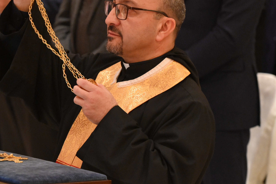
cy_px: 66
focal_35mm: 231
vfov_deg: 5.9
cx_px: 56
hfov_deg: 8.9
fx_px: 1771
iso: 5000
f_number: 4.5
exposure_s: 1/250
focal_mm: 135
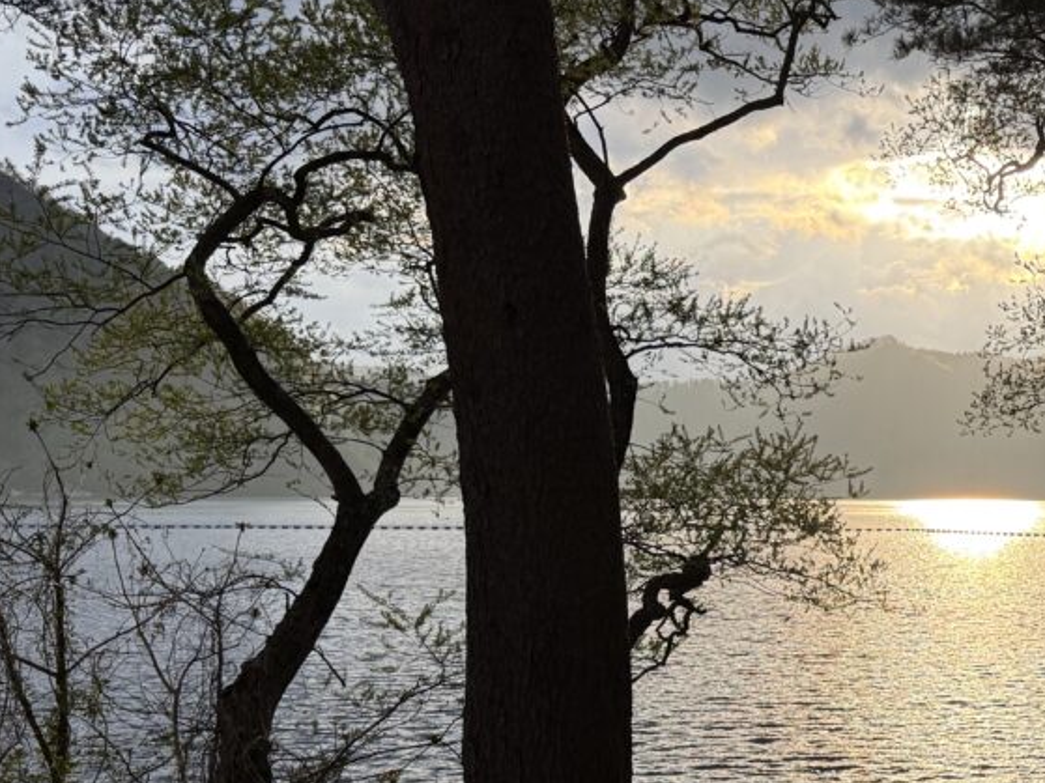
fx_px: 1660
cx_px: 909
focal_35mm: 55
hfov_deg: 33.4
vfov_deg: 26.2
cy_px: 589
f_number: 1.78
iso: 100
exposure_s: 1/1727
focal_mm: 6.76
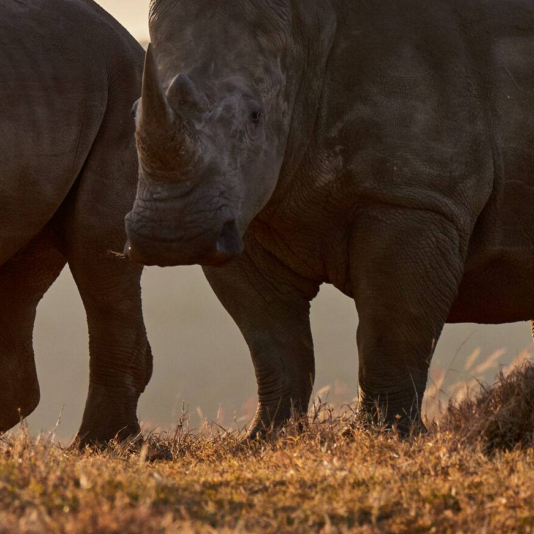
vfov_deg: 1.8
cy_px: 270
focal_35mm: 998
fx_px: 17418
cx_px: -153
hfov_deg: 1.8
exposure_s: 1/500
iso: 500
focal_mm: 400
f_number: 8
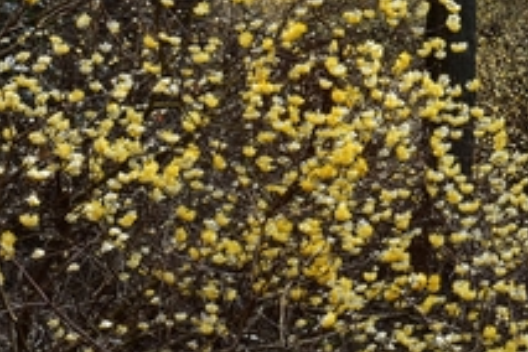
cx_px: 258
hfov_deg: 10.5
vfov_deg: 7.0
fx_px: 2860
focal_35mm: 195
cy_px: -118
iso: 200
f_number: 11
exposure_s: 1/40
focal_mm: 70
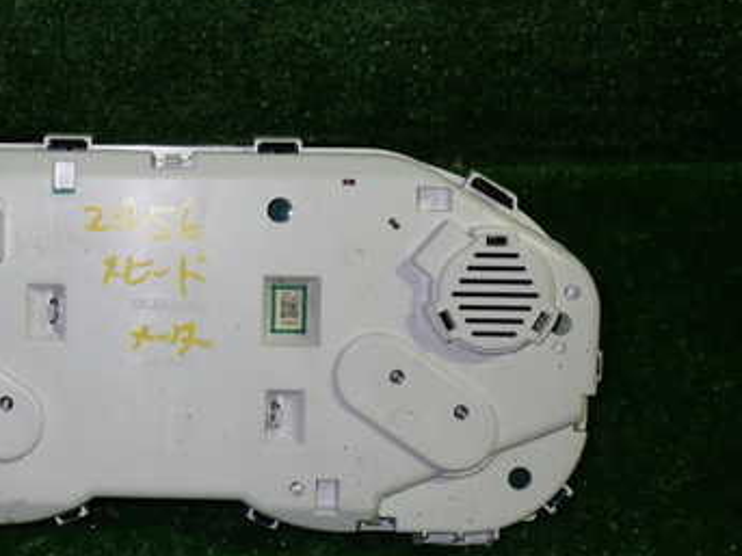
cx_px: 162
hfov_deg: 33.5
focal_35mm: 56
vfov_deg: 26.1
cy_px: 286
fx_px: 1200
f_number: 7.1
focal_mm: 5.79
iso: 200
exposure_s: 1/30
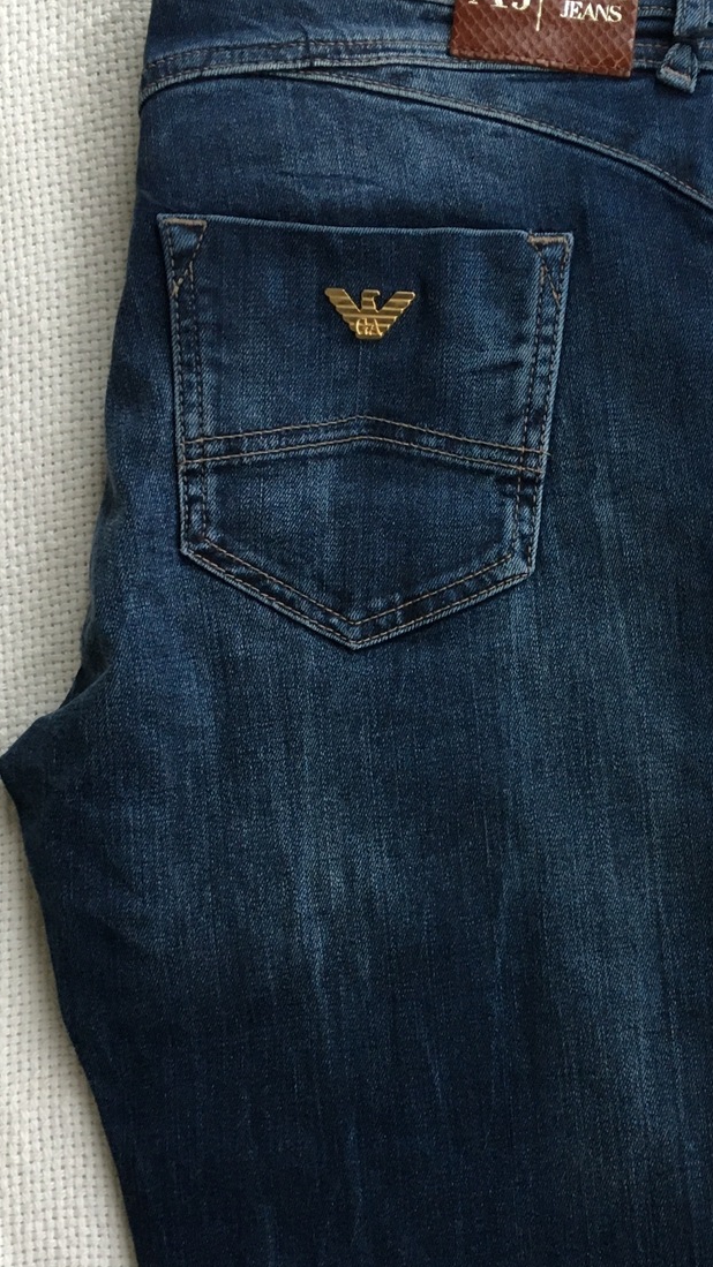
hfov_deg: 25.6
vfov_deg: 44.2
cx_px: 543
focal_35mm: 46
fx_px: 1546
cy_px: 792
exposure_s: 1/33
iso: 125
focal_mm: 4.15
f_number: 2.2
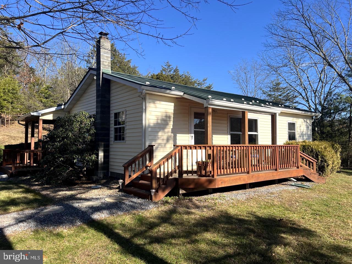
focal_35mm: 26
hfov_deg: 67.3
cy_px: 132
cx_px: 176
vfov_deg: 53.1
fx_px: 264
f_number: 1.5
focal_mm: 5.7
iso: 50
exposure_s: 1/2353
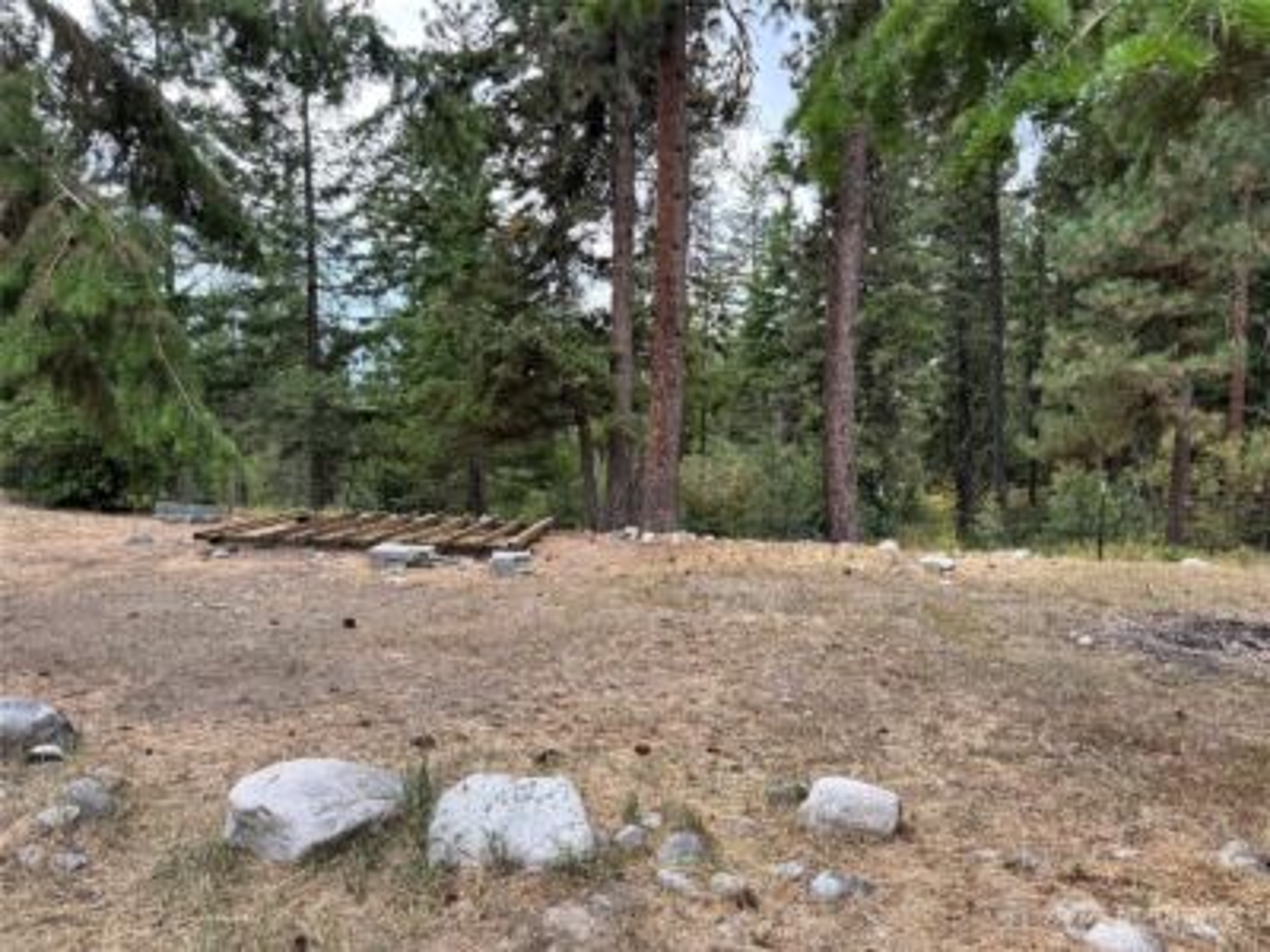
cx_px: 635
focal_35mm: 24
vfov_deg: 56.8
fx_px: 881
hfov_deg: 71.6
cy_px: 476
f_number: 1.78
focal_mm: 6.76
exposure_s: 1/633
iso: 80
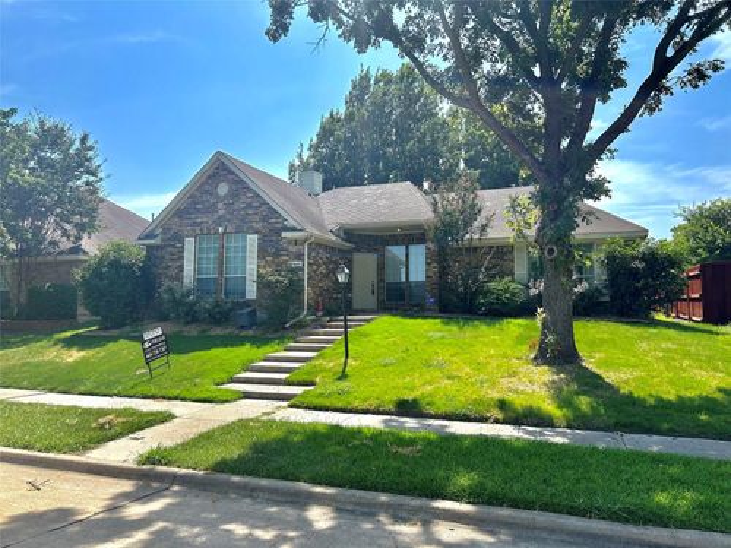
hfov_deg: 67.3
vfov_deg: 53.1
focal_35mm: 26
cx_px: 366
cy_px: 274
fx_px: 549
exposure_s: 1/3571
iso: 50
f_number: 1.5
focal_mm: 5.7
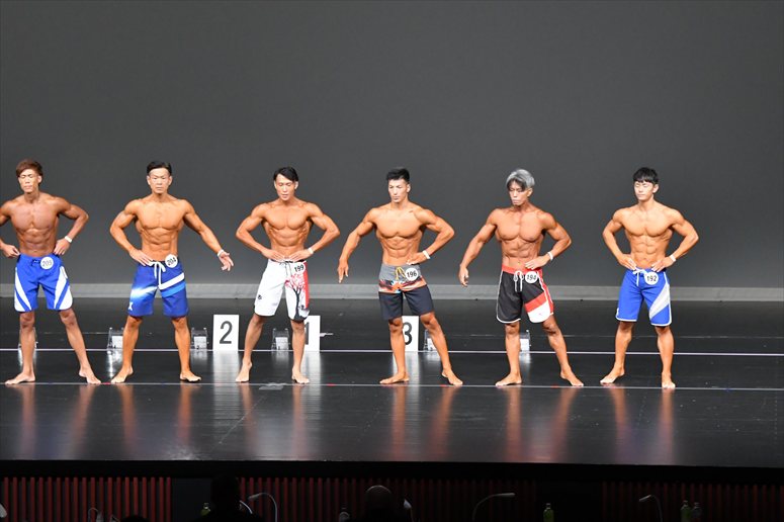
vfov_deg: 8.2
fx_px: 3657
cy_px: 261
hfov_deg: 12.2
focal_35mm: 168
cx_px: 392
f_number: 5.6
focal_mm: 112
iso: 5000
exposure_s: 1/400
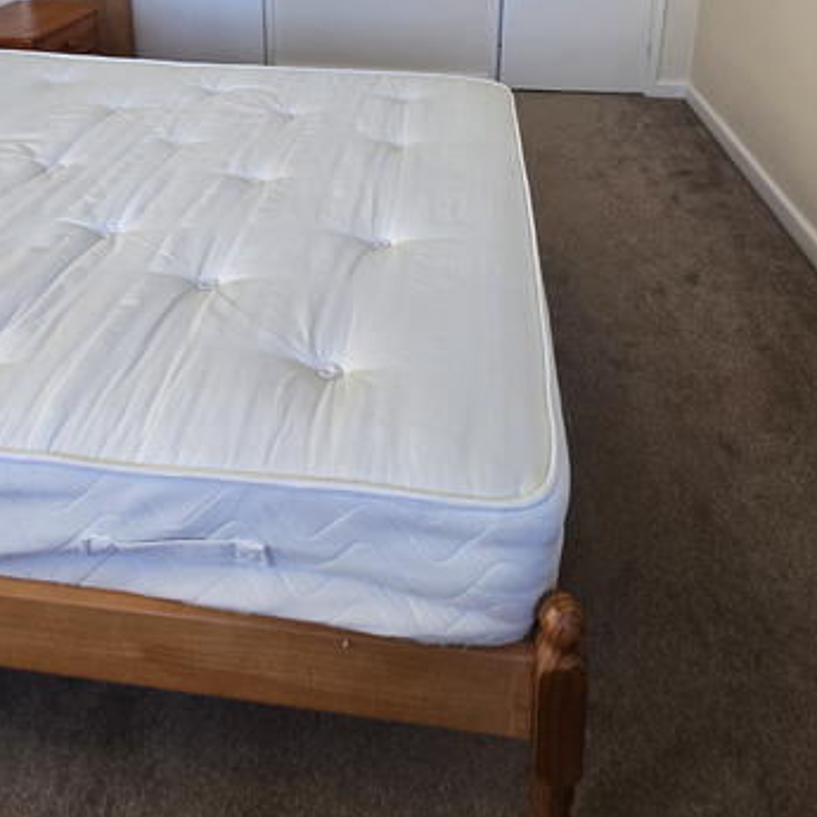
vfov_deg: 51.4
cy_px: -9
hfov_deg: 65.0
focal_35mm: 24
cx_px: 405
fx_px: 641
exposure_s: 1/50
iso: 50
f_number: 2.2
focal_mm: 1.7
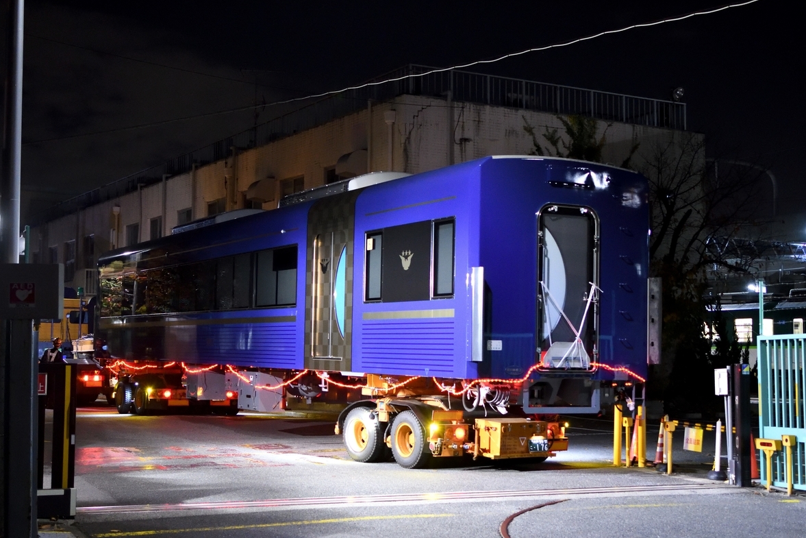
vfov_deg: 25.3
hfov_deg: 37.2
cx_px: 397
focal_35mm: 54
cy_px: 271
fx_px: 1198
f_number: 3.2
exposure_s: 1/50
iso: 6400
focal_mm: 35
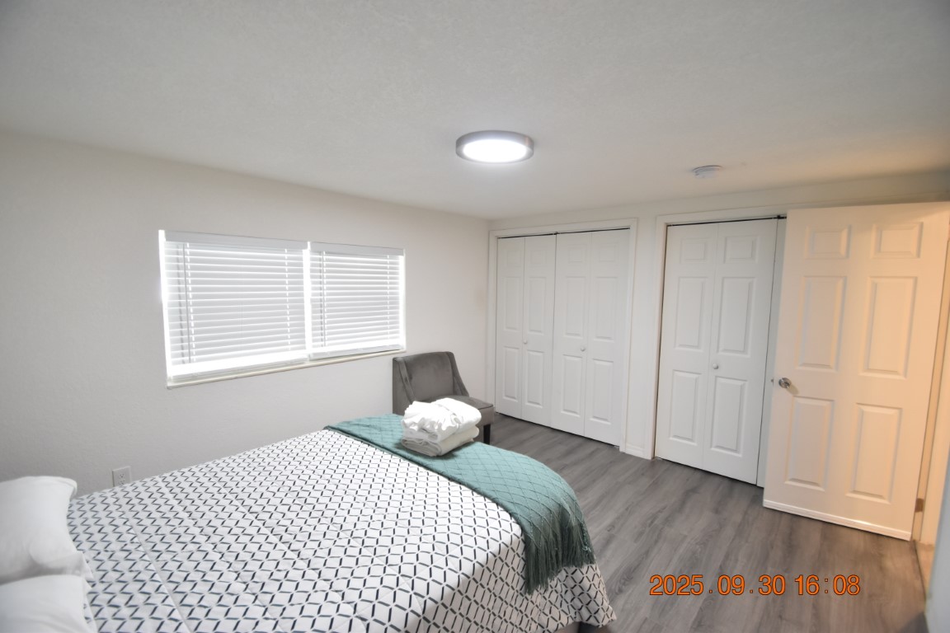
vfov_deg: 77.3
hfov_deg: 100.4
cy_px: 316
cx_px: 475
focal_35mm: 15
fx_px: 396
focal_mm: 10
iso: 800
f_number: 3.5
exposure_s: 1/45
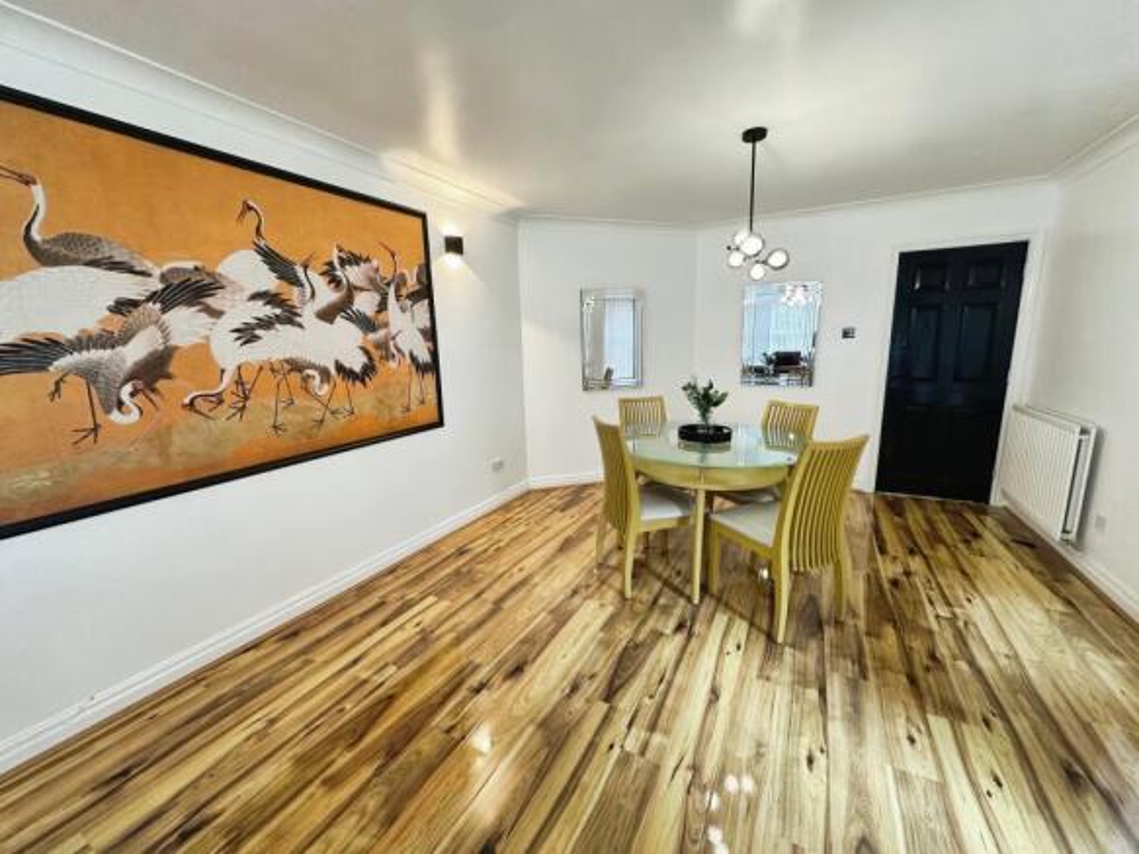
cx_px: 570
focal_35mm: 14
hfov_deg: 102.1
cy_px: 427
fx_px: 461
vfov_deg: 85.7
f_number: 2.2
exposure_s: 1/50
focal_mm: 2.22
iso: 160
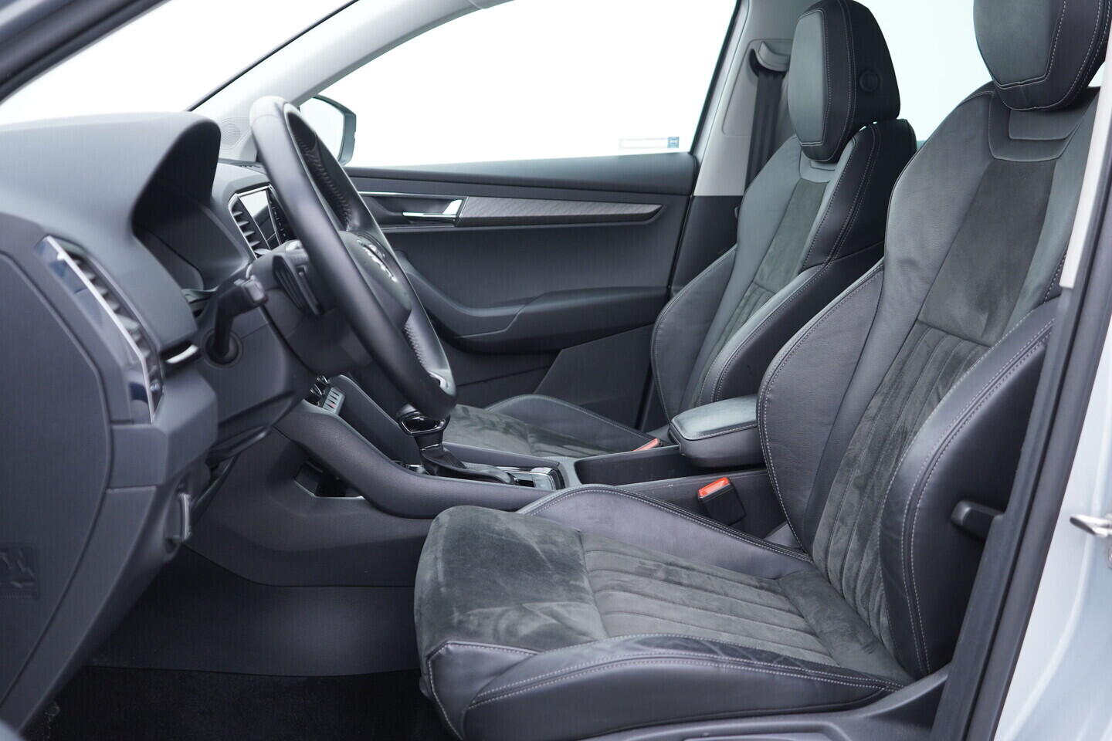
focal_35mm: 36
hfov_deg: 53.1
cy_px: 370
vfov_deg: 36.9
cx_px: 556
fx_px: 1112
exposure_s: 1/40
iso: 200
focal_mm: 24
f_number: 2.8
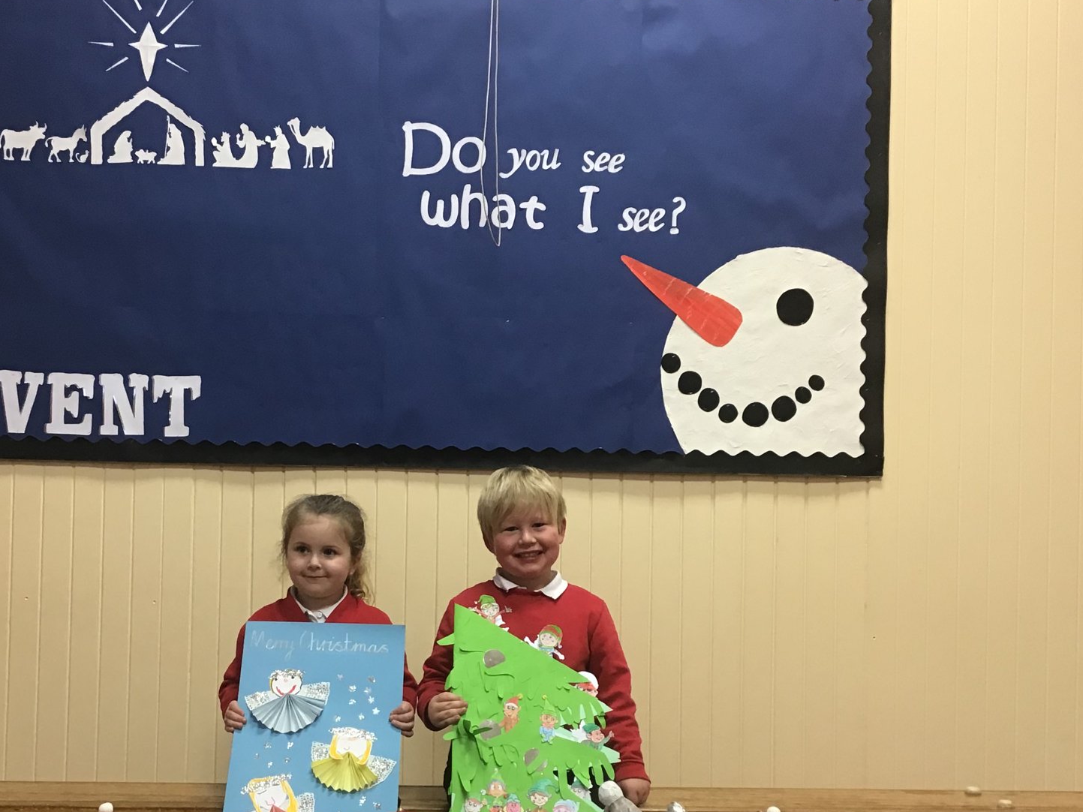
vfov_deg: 32.7
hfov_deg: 42.7
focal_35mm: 44
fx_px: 1376
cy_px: 519
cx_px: 432
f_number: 2.4
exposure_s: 1/33
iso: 100
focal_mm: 3.3
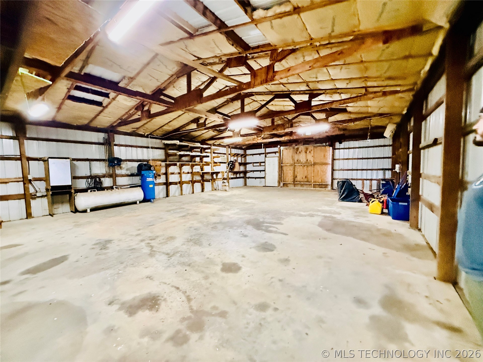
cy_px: 181
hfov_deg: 102.1
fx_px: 195
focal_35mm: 14
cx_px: 242
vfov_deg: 85.7
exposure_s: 1/60
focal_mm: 2.22
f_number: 2.2
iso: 1000
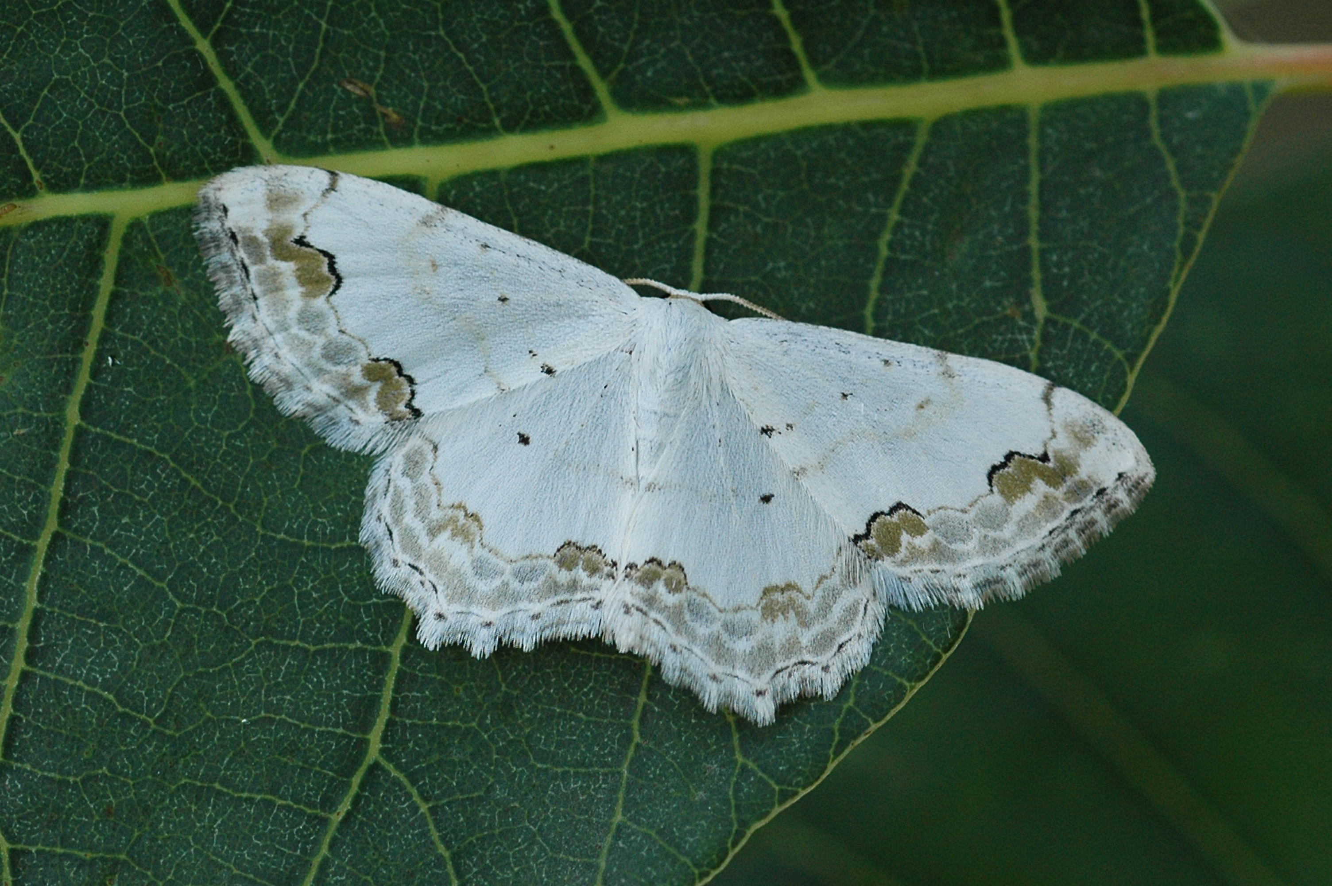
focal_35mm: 90
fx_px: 3327
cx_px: 666
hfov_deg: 22.6
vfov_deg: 15.2
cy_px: 443
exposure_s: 1/125
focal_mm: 60
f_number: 8
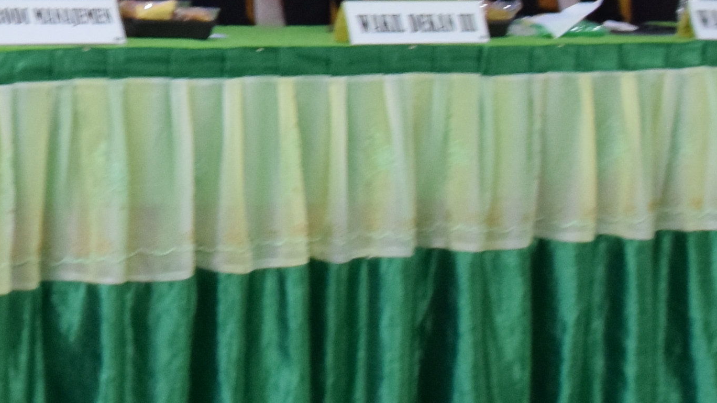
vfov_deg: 9.6
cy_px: -141
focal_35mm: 124
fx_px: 2357
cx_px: 51
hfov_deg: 17.0
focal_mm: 18
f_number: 5.6
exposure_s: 1/50
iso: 1250
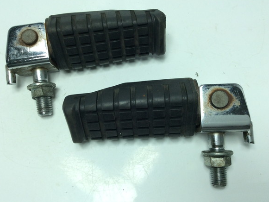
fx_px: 256
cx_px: 133
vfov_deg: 43.0
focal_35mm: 33
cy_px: 101
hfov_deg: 55.3
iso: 32
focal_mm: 3.3
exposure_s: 1/369
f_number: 2.4
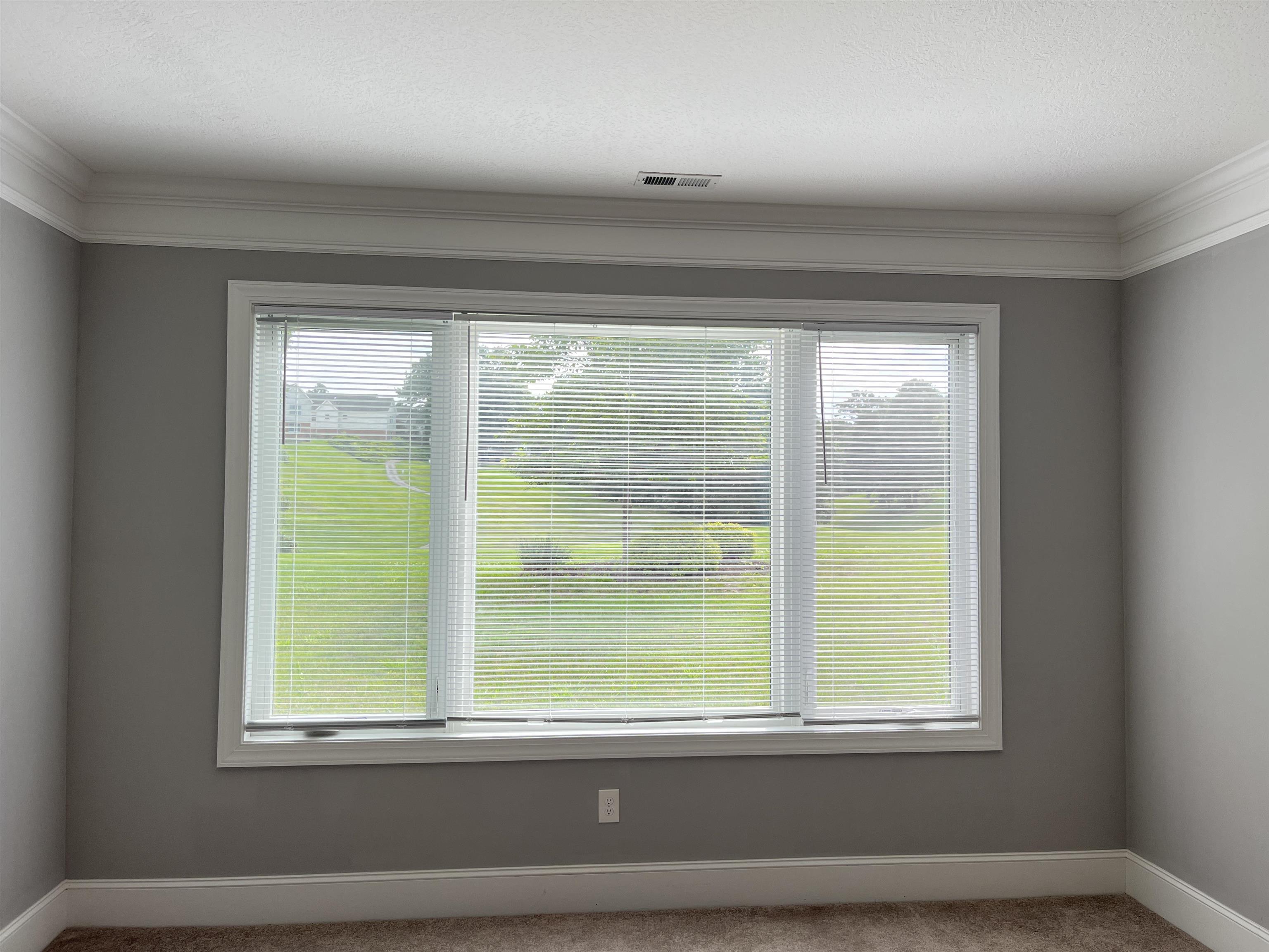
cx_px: 634
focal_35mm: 26
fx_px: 953
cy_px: 476
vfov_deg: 53.1
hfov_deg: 67.3
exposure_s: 1/243
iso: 40
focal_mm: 5.1
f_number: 1.6
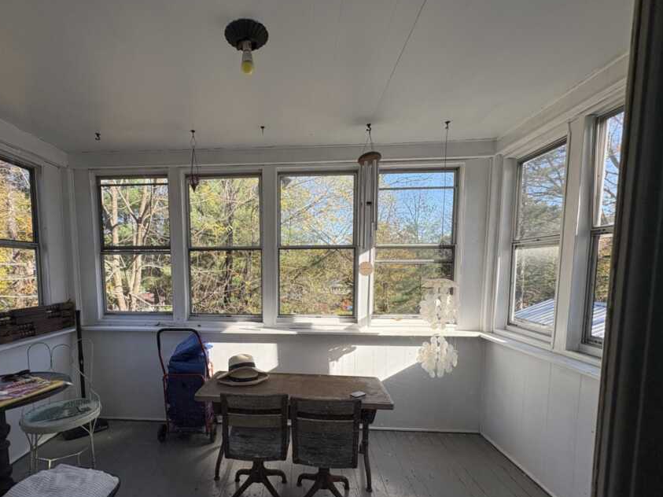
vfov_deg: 74.1
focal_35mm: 17
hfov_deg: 90.2
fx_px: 326
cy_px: 293
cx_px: 277
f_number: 2.2
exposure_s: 1/512
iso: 64
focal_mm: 2.22
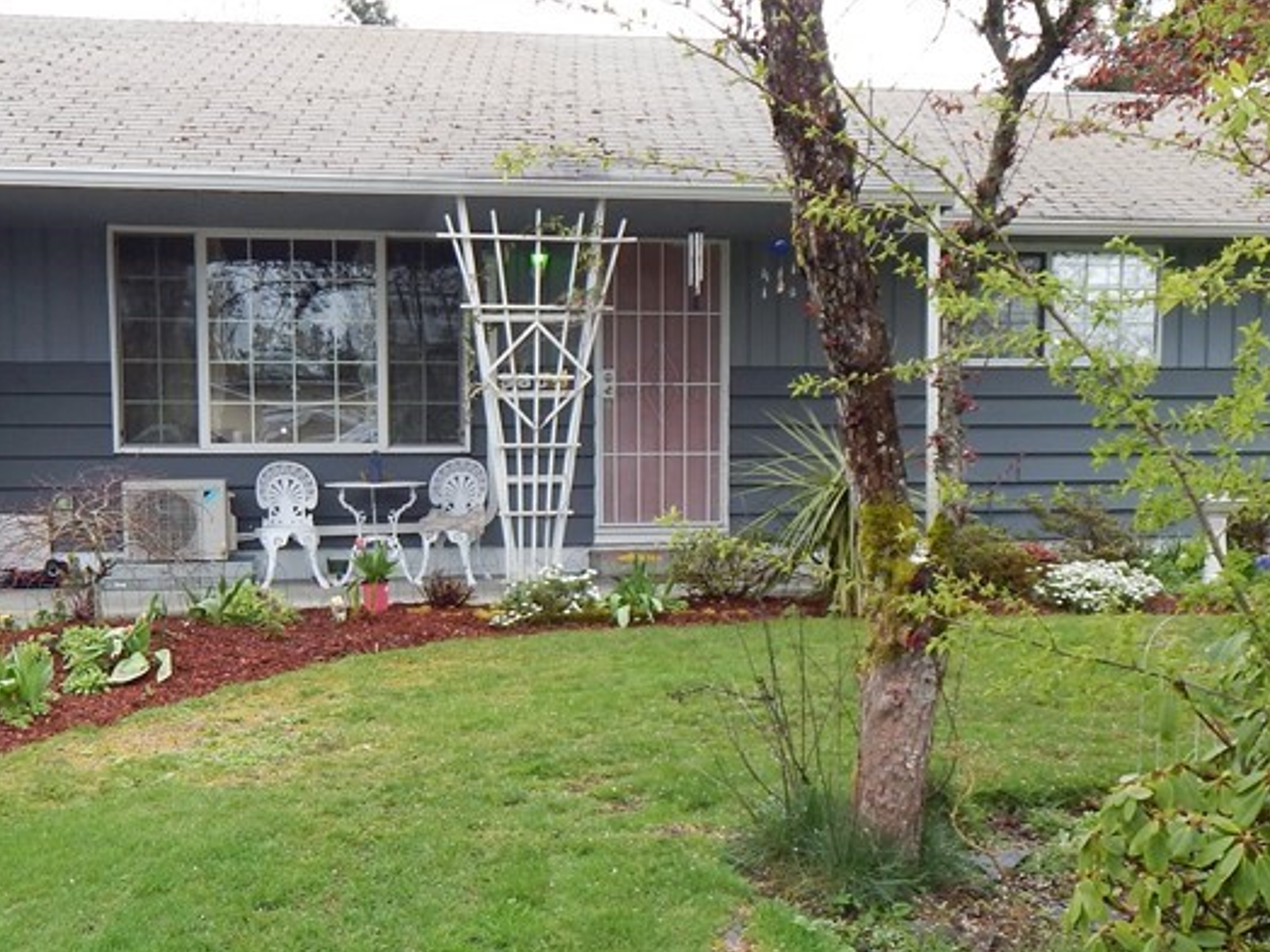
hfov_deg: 43.8
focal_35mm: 43
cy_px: 615
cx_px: 555
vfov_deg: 33.4
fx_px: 1578
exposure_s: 1/320
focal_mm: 4
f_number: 3
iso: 125
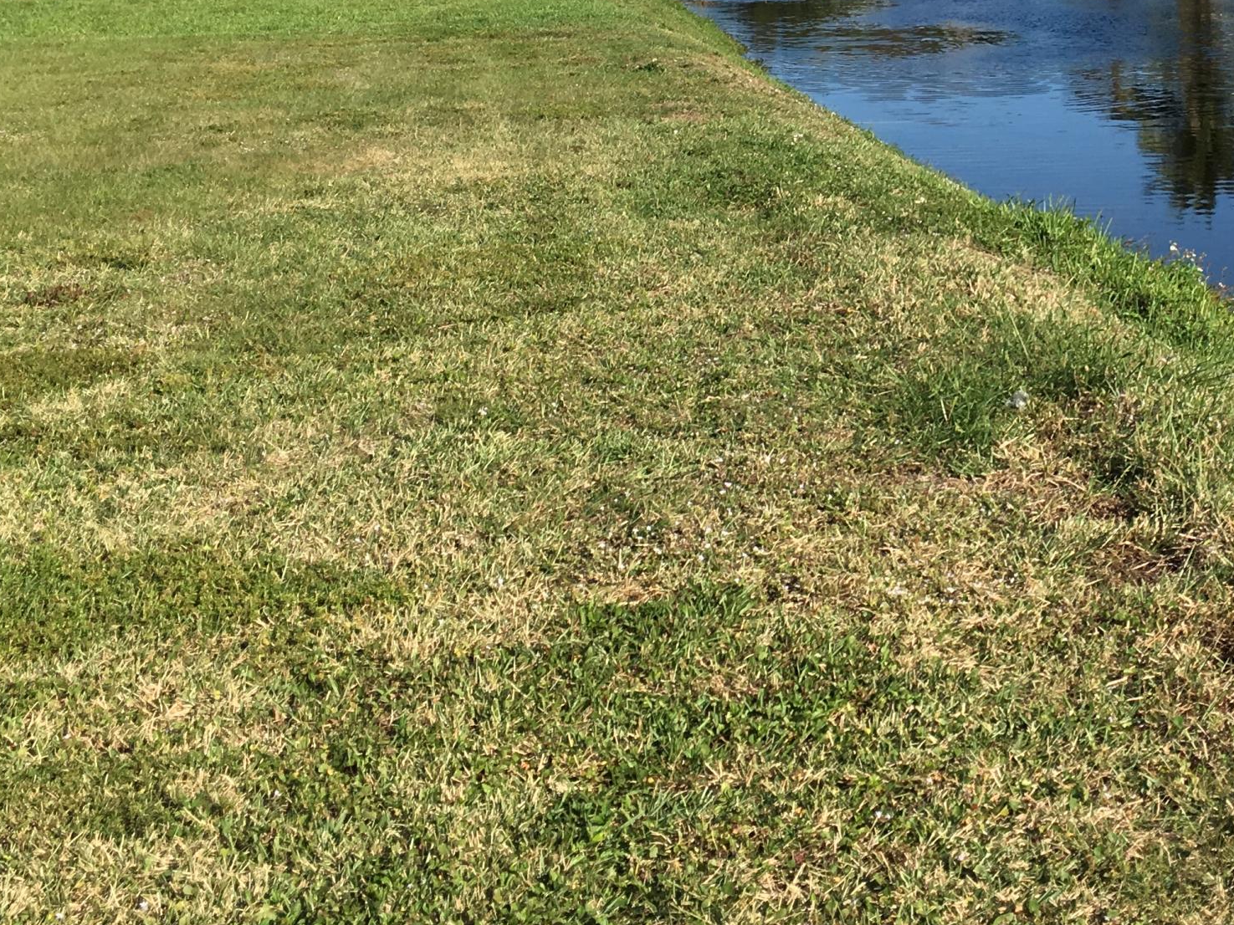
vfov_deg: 23.9
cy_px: 48
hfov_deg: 31.7
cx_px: 1019
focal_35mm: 59
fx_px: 2103
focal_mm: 4.15
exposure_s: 1/1508
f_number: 2.2
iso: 25
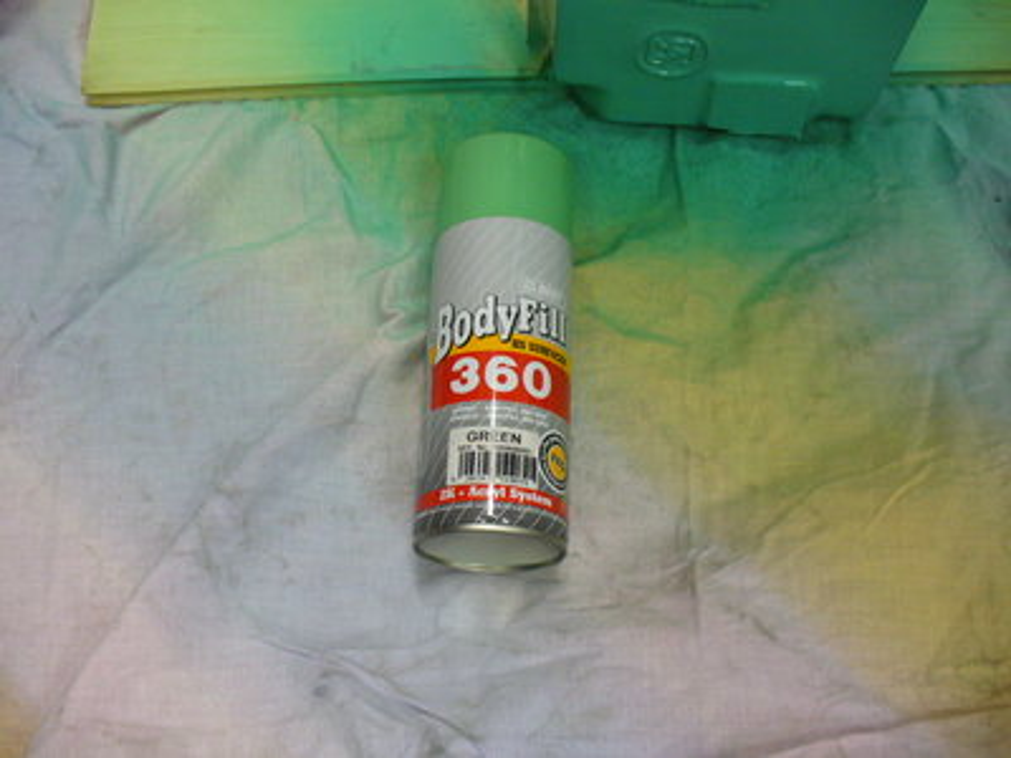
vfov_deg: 38.7
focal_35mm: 37
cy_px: 379
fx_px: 1081
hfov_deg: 50.1
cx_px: 506
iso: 200
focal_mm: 6.1
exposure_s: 1/25
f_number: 2.8
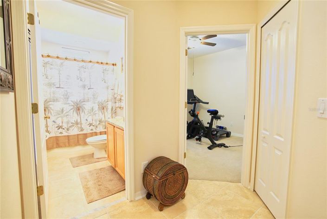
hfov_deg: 96.7
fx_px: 145
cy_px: 110
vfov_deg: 73.8
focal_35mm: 16
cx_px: 164
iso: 1250
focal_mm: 16
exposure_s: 1/15
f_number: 5
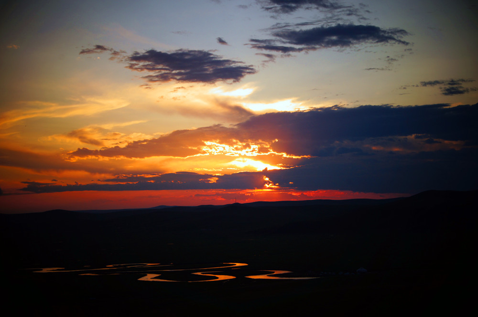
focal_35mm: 82
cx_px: 239
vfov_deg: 16.5
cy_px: 158
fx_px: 1094
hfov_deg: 24.6
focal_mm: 55
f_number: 11
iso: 100
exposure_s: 1/125
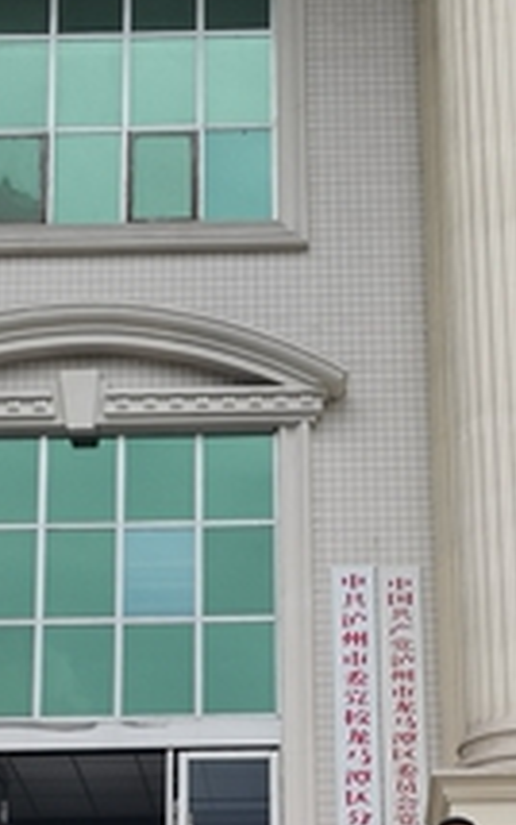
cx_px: 262
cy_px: 646
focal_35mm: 94
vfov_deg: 21.8
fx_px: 2112
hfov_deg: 13.9
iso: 50
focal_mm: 4.75
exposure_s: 1/194
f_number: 1.8
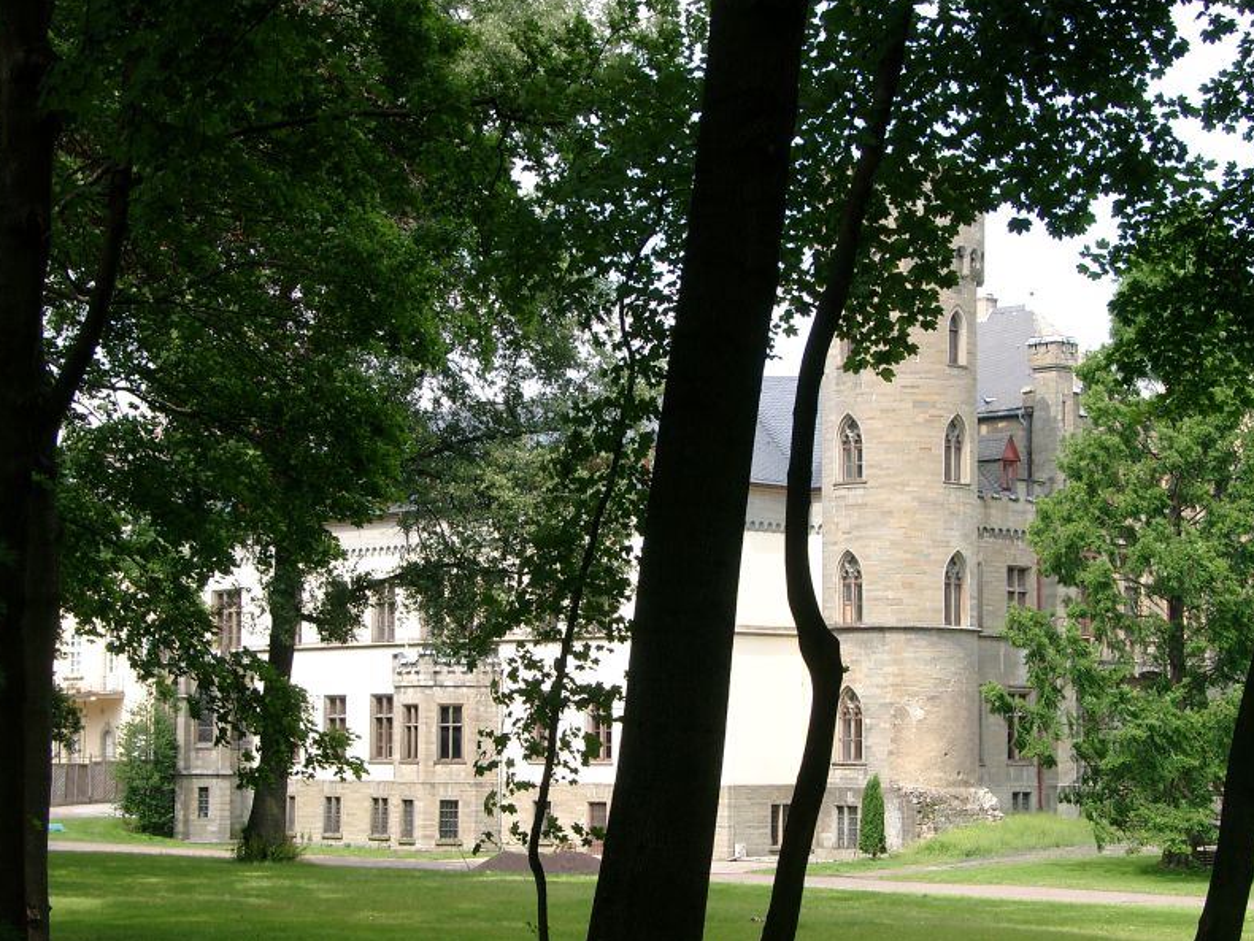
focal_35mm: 83
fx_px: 3008
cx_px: 624
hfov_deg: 23.6
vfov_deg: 17.8
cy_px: 471
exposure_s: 1/163
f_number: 4
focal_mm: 16.97
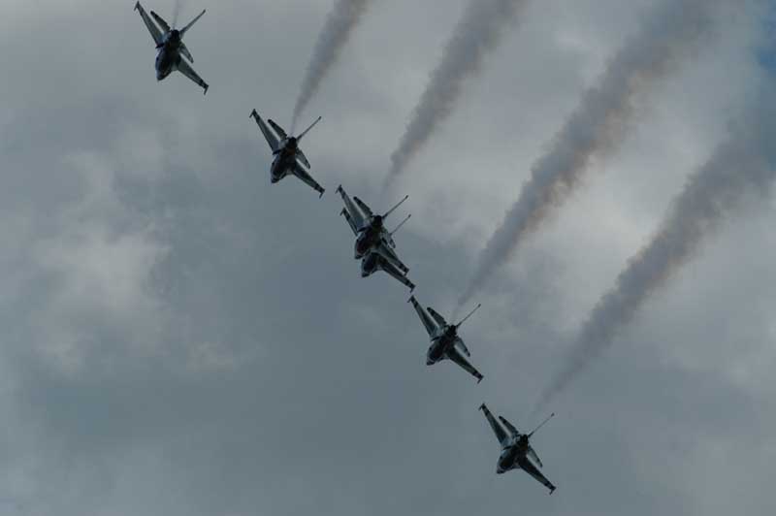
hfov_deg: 8.1
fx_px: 5492
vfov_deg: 5.4
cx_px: 388
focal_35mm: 255
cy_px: 258
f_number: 9
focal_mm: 170
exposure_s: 1/1250
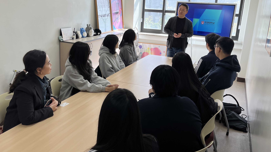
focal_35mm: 34
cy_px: 62
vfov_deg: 34.6
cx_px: 129
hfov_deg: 58.0
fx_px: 244
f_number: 1.6
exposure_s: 1/266
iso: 40
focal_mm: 5.1
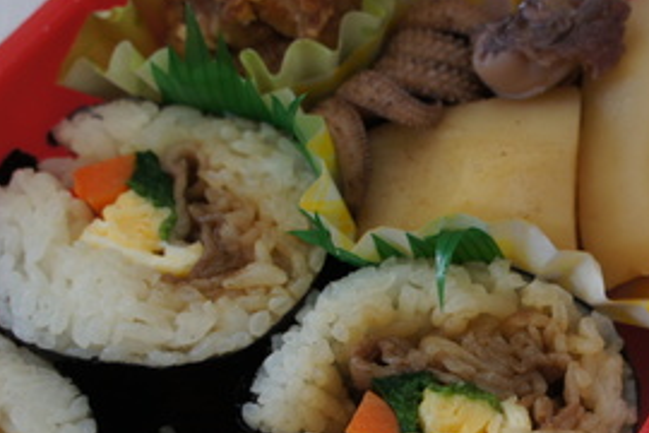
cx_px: 488
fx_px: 1280
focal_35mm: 71
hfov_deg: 28.0
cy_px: 382
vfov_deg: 18.9
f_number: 5.6
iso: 200
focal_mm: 20
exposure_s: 1/60
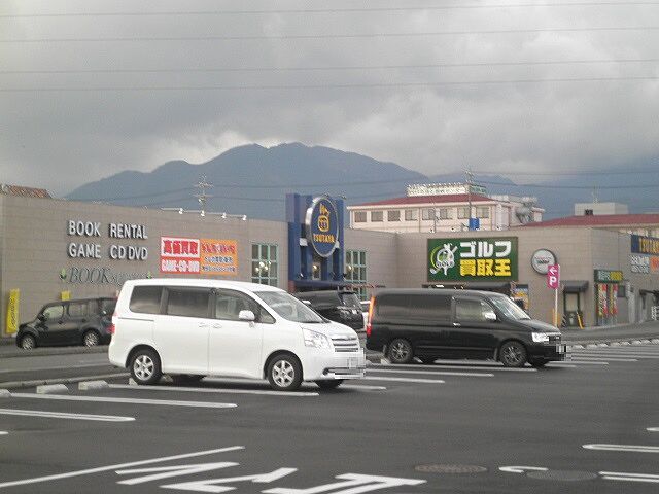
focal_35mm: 73
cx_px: 330
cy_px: 247
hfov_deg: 26.7
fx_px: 1390
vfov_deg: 20.2
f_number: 4.4
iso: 64
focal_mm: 13
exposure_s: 1/100
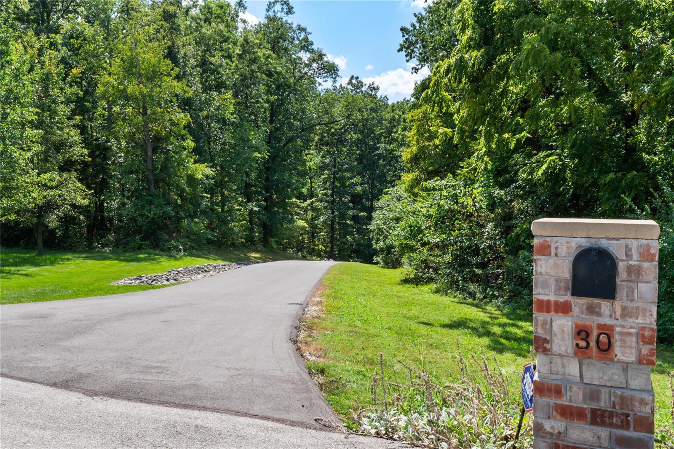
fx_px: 674
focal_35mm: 36
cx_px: 337
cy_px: 224
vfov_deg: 36.9
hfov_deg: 53.1
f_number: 8
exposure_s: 1/400
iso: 400
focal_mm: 18
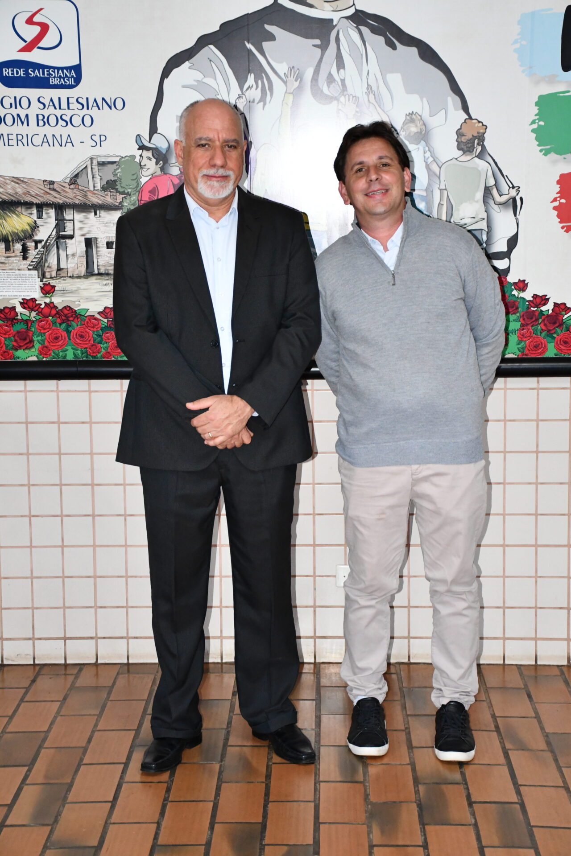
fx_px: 1499
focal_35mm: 63
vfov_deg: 31.9
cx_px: 286
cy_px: 428
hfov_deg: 21.6
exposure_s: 1/60
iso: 2800
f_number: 4.5
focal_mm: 42
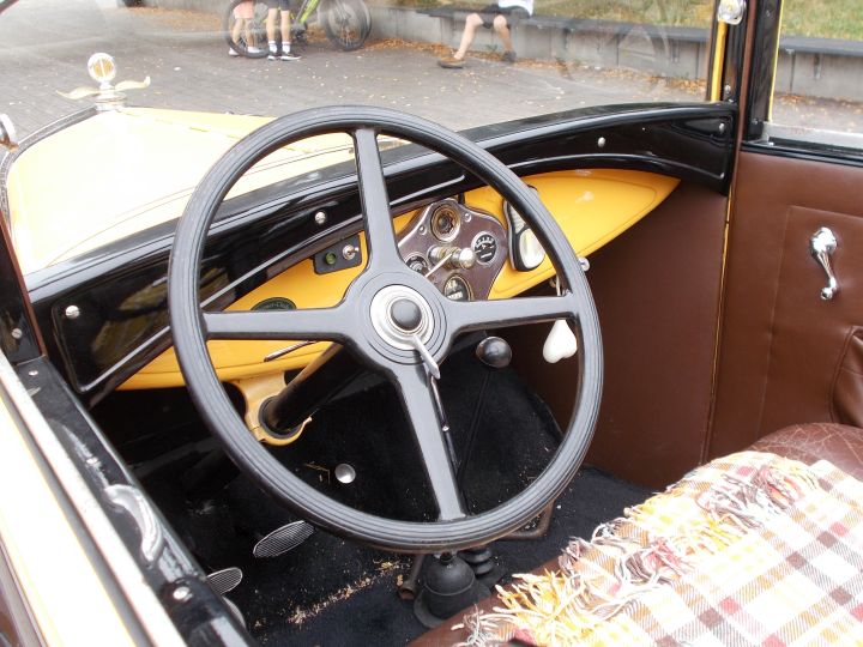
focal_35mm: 39
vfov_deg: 36.8
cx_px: 432
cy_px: 324
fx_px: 972
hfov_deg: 47.9
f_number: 3.9
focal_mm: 6.9
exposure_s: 1/50
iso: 80
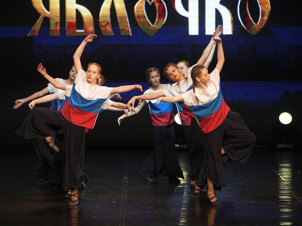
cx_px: 151
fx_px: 1893
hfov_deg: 9.1
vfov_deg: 6.8
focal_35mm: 217
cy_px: 113
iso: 2500
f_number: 4
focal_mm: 200
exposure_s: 1/400
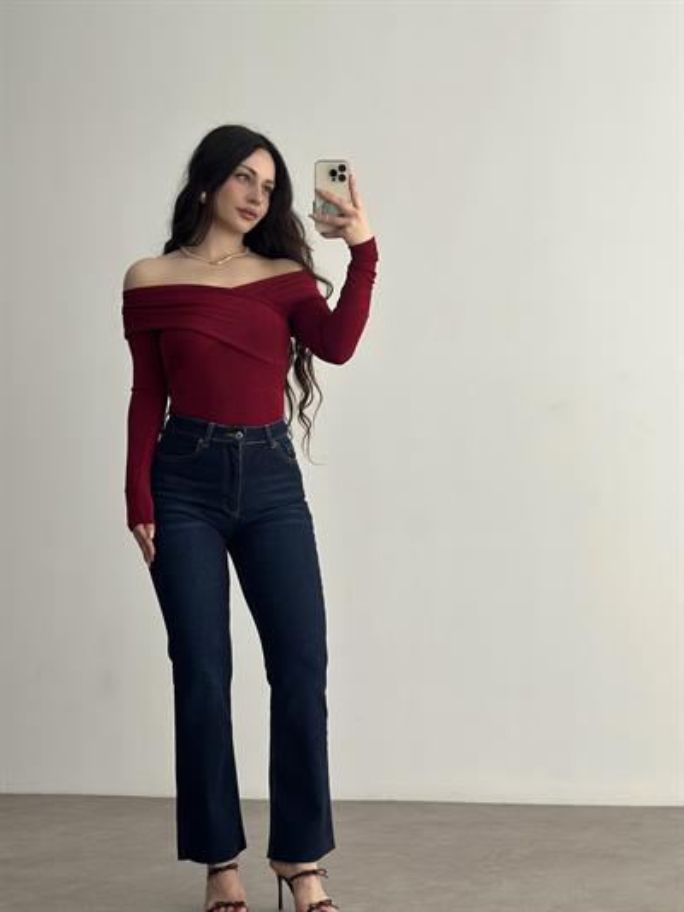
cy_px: 456
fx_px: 1264
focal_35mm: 48
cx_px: 342
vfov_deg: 39.6
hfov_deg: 30.3
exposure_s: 1/709
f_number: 1.78
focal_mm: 6.86
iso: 80
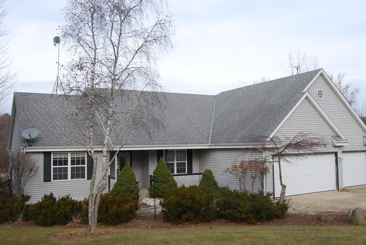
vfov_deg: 37.0
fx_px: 366
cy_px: 118
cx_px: 188
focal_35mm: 36
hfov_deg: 53.1
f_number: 6.3
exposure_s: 1/160
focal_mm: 22
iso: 100
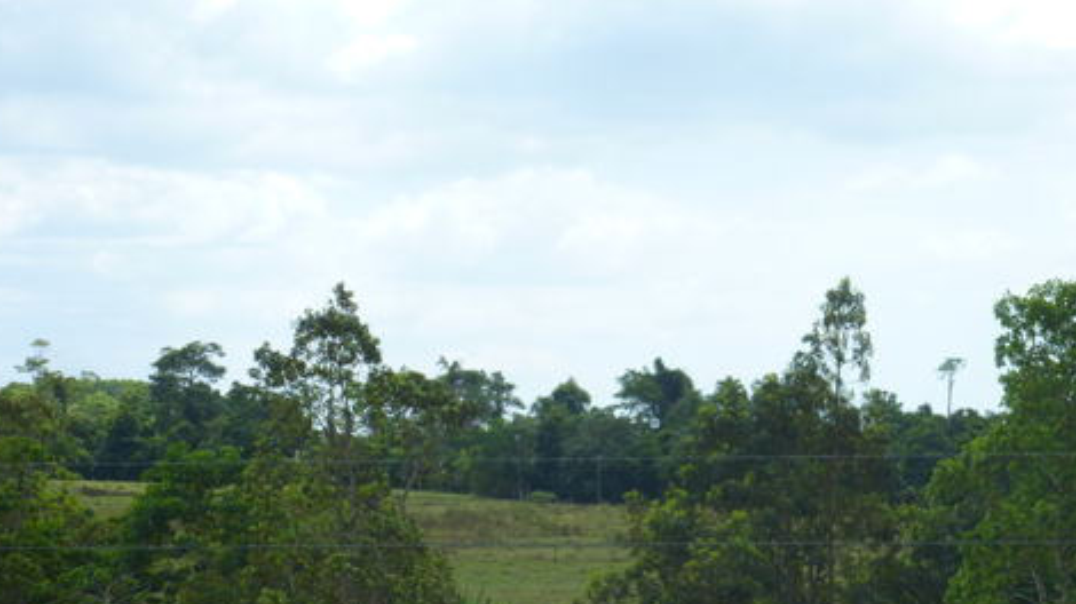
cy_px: 432
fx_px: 4107
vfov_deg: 8.4
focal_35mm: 144
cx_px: 577
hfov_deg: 14.9
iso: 100
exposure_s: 1/400
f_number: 5.1
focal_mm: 20.2
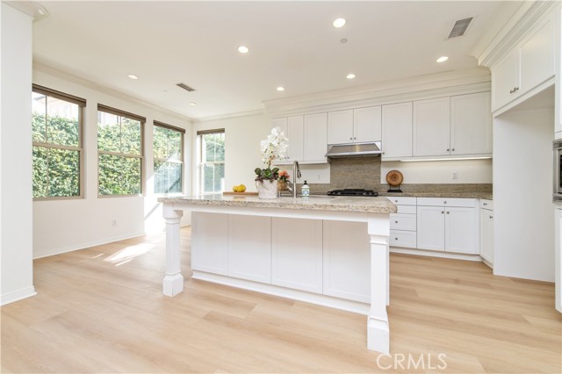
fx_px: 218
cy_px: 187
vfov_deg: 81.1
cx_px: 281
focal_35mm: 14
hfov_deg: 104.3
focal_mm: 14
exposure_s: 1/125
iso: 200
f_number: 5.6
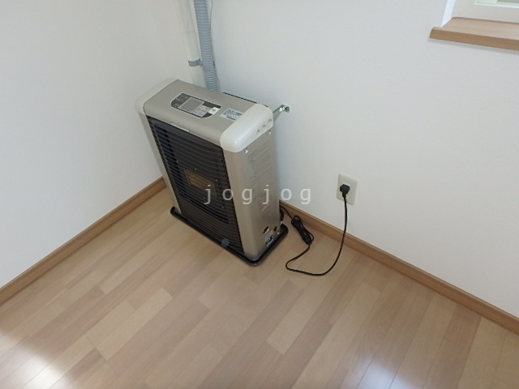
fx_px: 315
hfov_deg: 79.0
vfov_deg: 63.4
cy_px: 194
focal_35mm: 21
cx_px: 260
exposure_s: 1/30
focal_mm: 3.7
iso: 250
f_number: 3.5
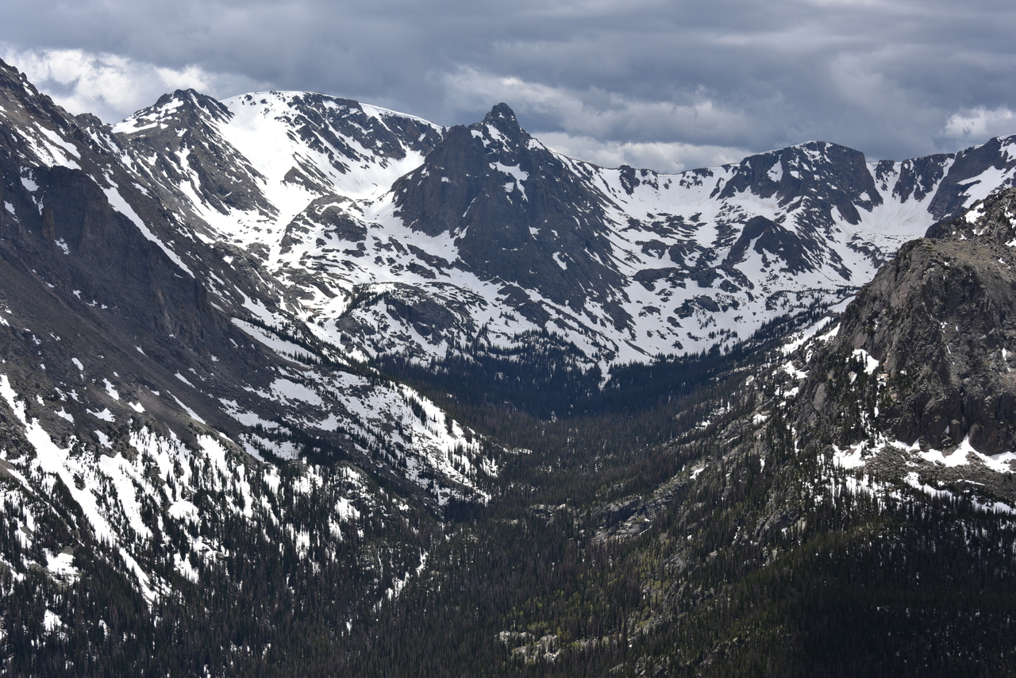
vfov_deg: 20.0
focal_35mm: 68
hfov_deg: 29.6
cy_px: 339
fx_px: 1919
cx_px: 508
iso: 100
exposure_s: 1/320
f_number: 9
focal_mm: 68
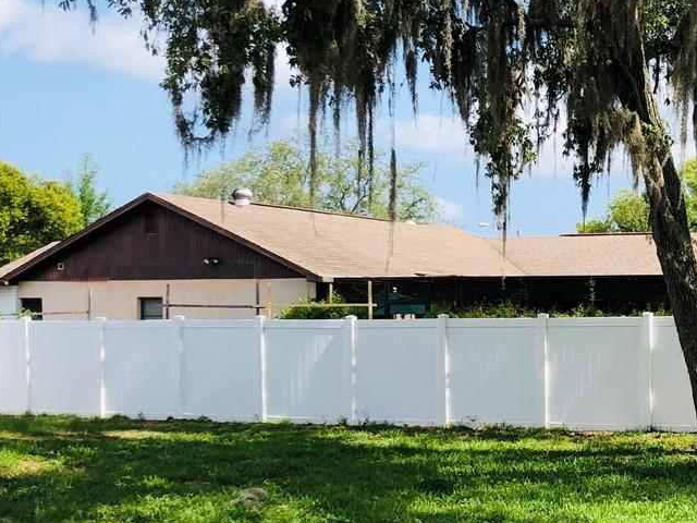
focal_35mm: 70
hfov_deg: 26.7
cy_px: 353
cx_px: 646
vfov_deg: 20.9
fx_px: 1409
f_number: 1.8
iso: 20
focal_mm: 3.99
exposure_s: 1/1200
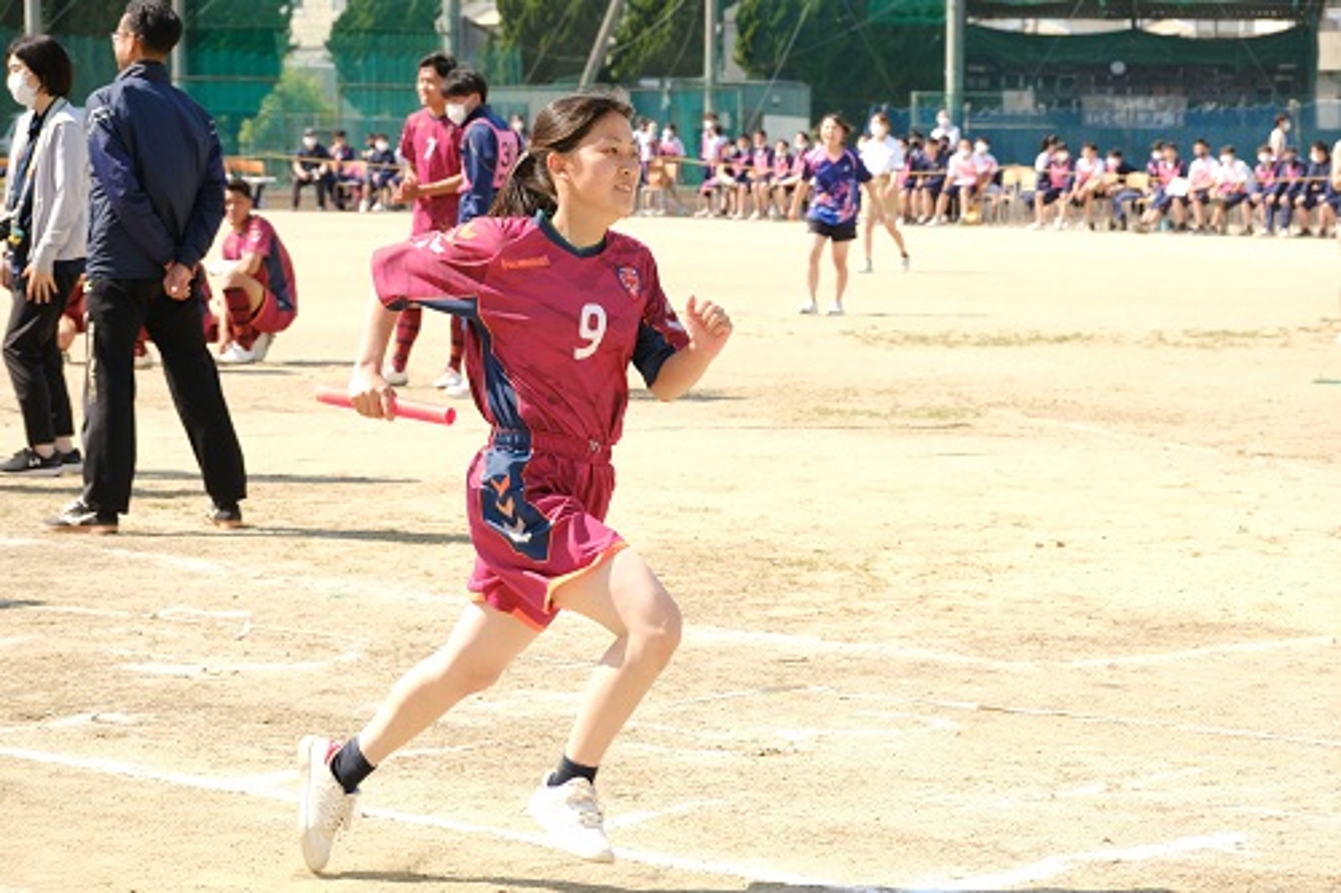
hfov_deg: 17.5
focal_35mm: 117
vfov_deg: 11.7
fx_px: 4357
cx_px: 670
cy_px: 446
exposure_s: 1/1000
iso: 800
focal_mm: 78.3
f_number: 6.4
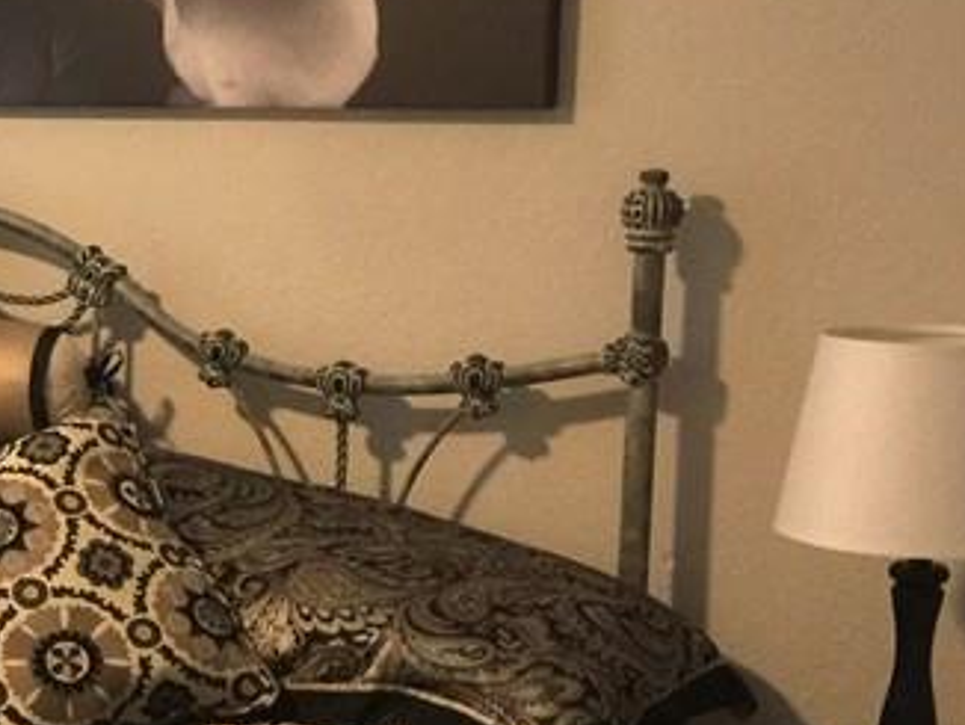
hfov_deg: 18.9
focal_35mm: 91
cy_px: 432
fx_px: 2539
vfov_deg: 16.2
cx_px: -488
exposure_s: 1/15
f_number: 2.2
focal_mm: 4.15
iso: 80
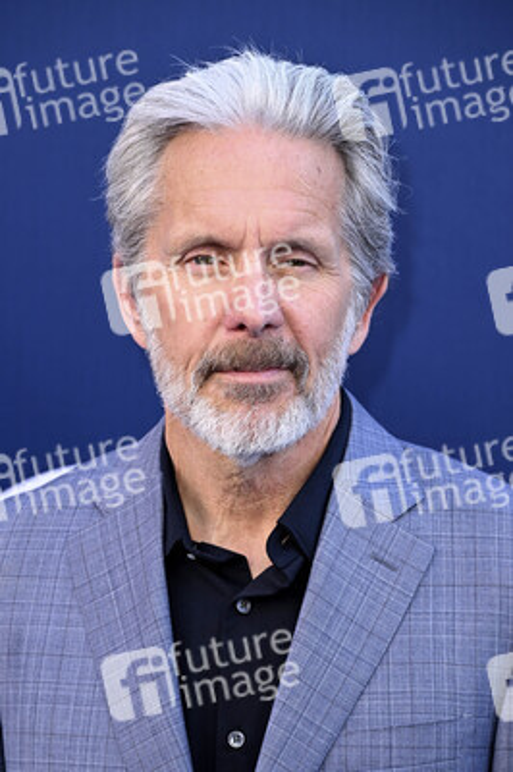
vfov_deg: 17.8
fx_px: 2462
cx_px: 256
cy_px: 386
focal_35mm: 115
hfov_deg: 11.9
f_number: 5.6
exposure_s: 1/200
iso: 500
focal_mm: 115
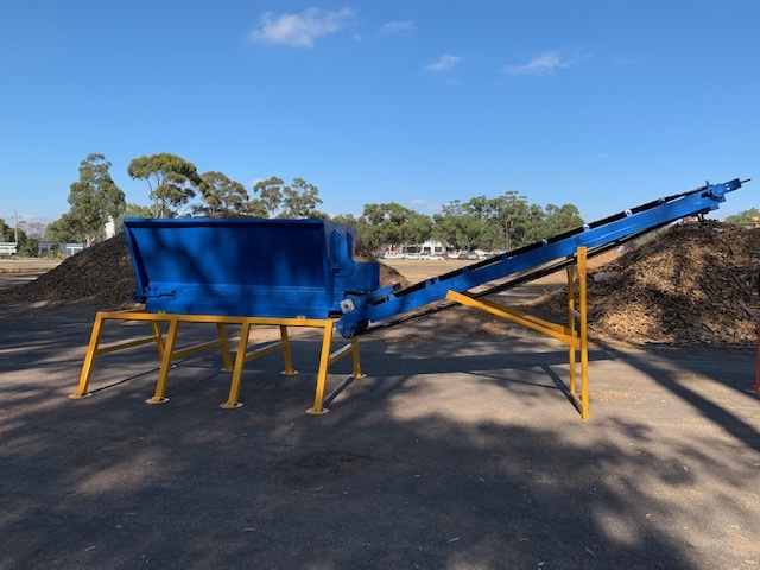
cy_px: 285
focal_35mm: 26
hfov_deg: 67.3
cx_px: 380
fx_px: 571
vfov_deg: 53.1
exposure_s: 1/1689
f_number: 1.8
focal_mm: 4.25
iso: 25
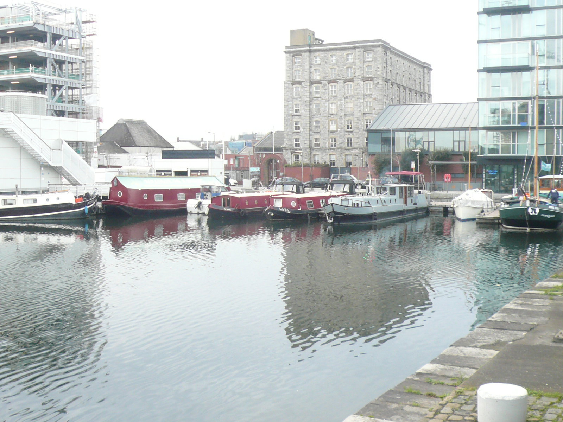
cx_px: 282
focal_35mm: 45
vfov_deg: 32.2
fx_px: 732
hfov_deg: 42.1
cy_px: 211
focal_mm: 4.9
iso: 100
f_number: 2.9
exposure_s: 1/60
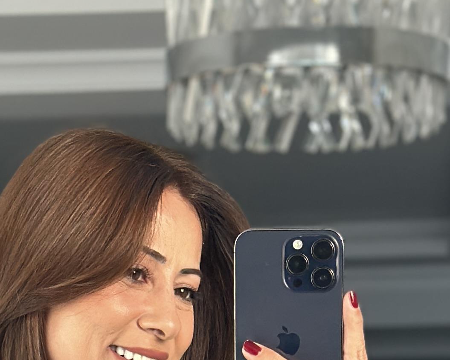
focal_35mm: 179
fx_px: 2384
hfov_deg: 10.8
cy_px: 651
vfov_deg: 8.3
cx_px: 106
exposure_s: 1/155
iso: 100
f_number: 1.78
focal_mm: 6.86
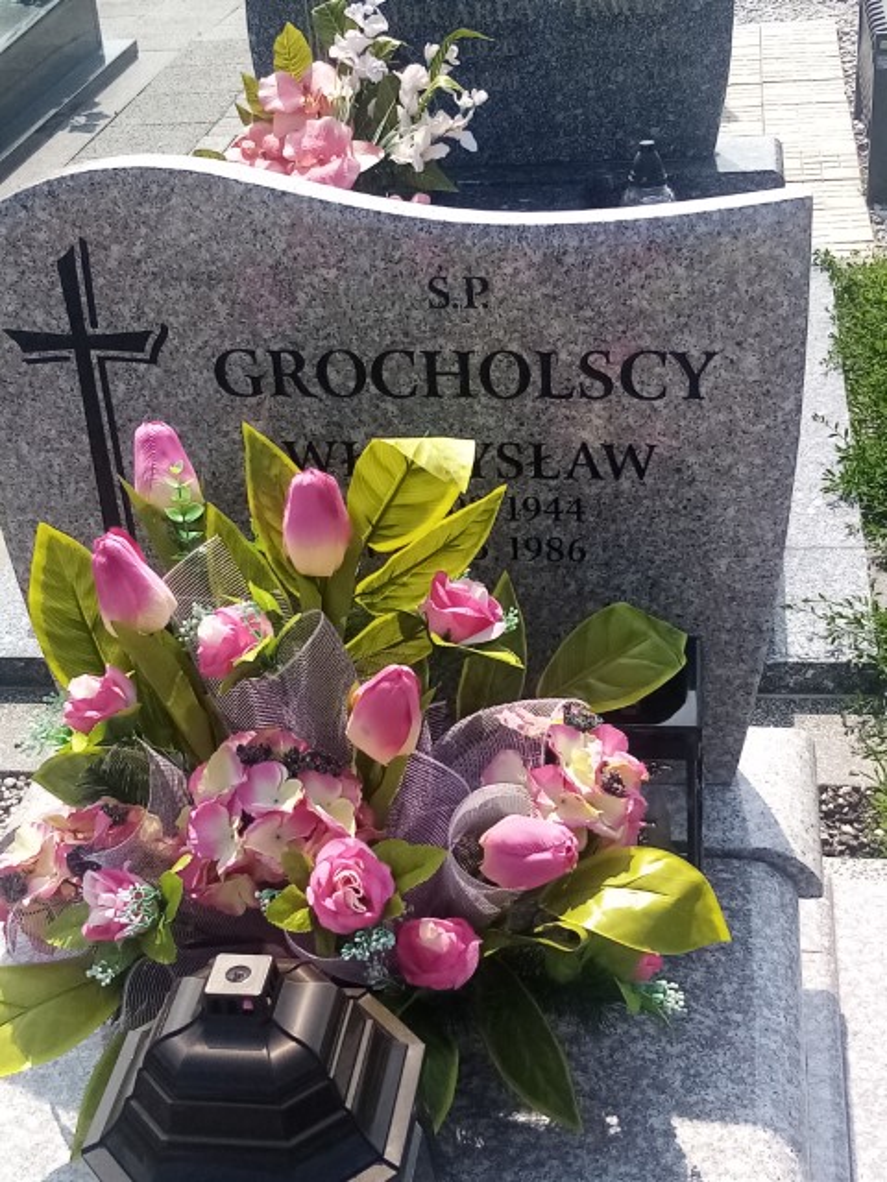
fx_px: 888
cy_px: 591
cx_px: 444
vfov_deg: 67.3
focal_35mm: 26
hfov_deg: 53.1
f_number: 1.8
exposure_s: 1/962
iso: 105
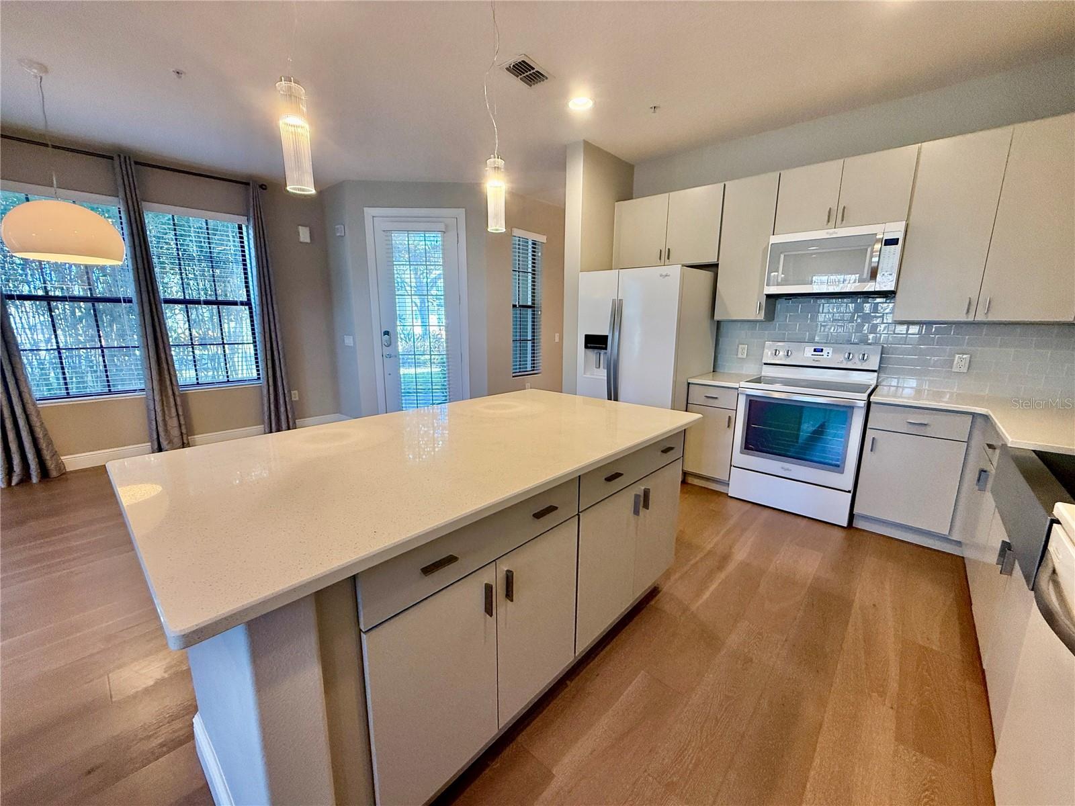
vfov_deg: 85.7
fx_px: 435
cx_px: 538
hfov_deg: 102.1
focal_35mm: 14
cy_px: 403
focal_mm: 2.22
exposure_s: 1/120
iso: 200
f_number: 2.2
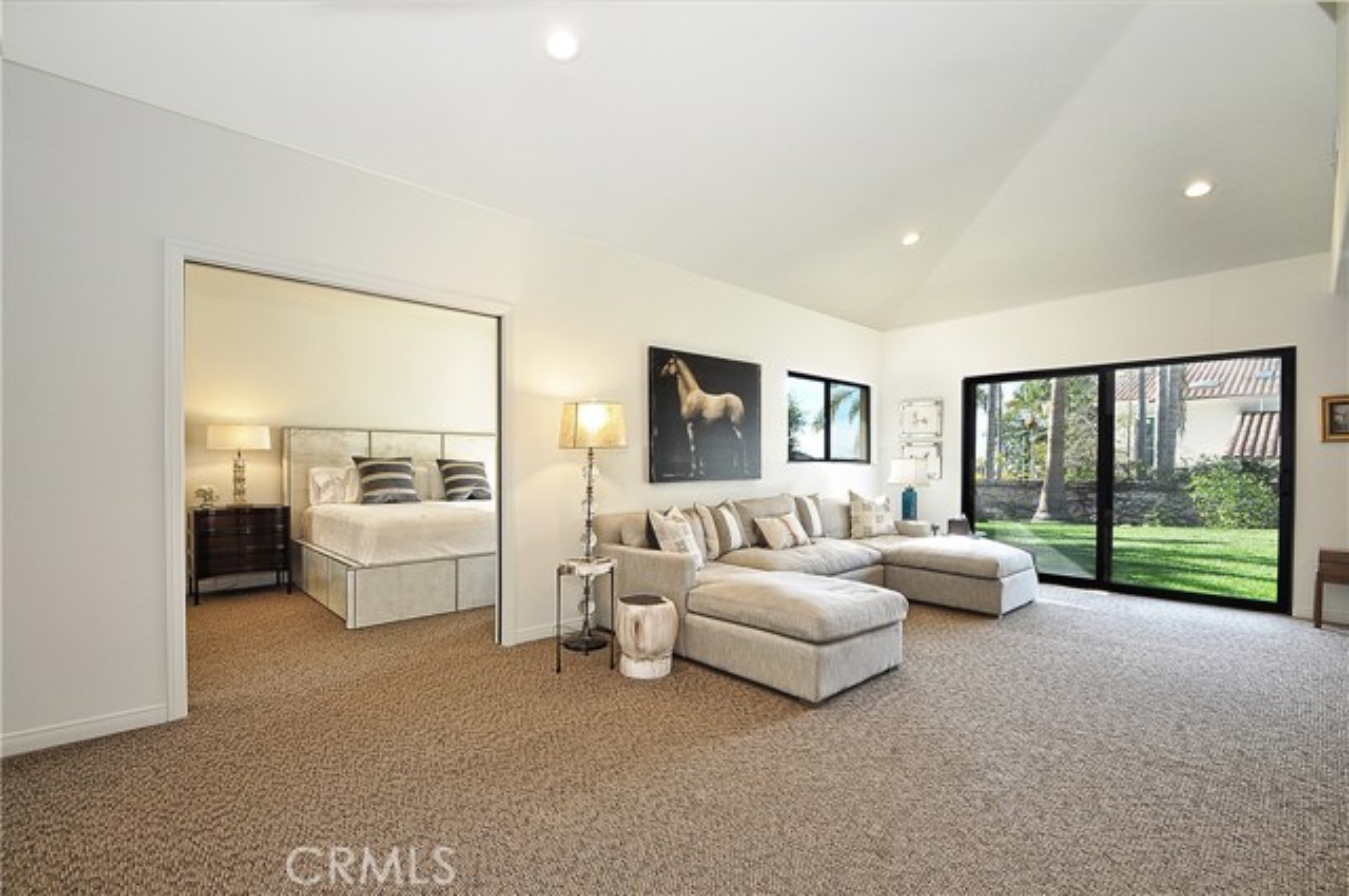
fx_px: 561
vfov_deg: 77.2
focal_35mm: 15
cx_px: 674
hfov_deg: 100.5
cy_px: 448
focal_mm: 10
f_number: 8
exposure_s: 1/8
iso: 200
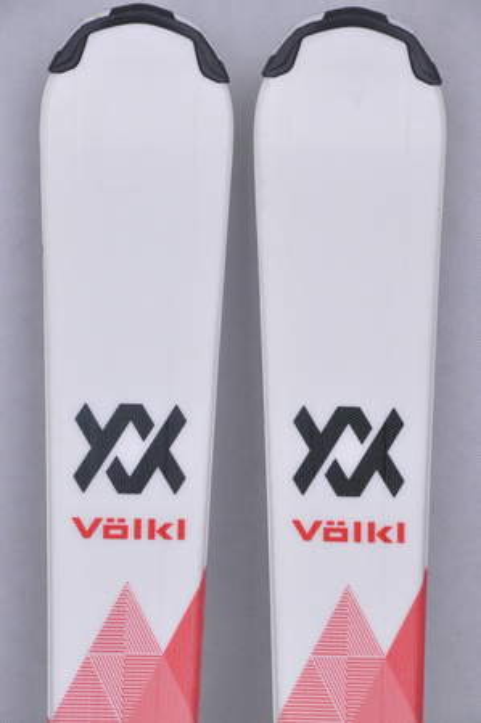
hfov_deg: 8.7
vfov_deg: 13.1
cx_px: 240
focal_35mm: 158
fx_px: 3164
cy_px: 362
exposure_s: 1/125
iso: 3200
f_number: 9.5
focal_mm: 105
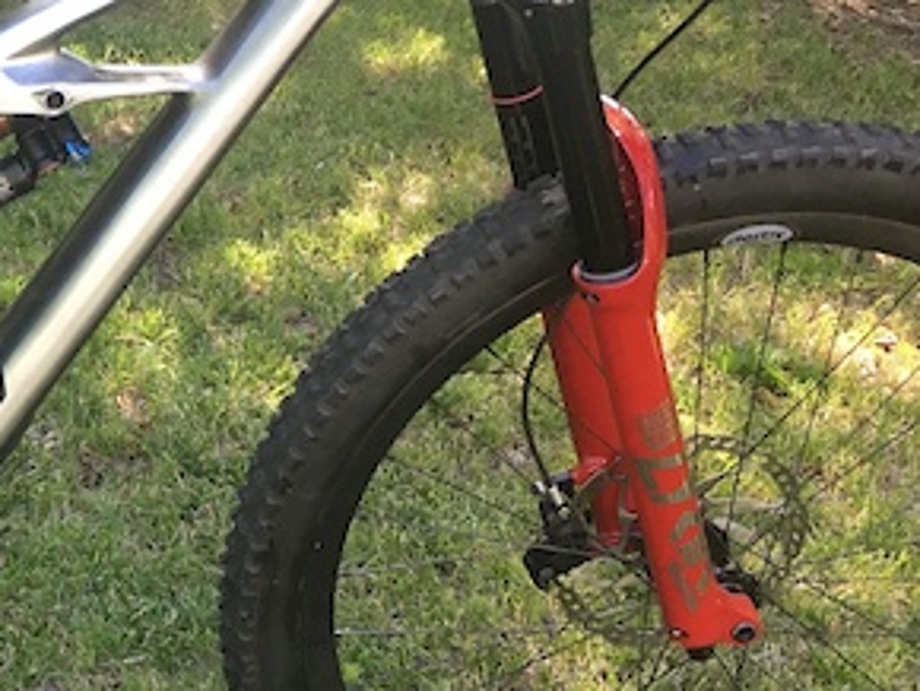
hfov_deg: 22.4
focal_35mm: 80
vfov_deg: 18.5
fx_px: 2128
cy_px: 393
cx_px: -194
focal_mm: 4.15
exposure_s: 1/30
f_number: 2.2
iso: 25
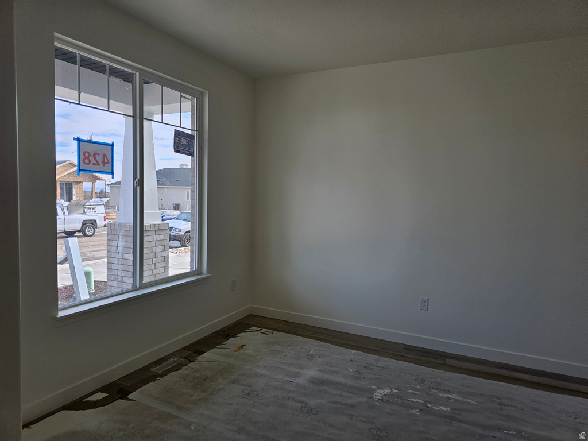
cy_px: 220
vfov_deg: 58.9
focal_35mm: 23
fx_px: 391
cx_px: 294
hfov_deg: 73.9
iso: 25
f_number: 1.7
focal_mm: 6.3
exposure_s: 1/180
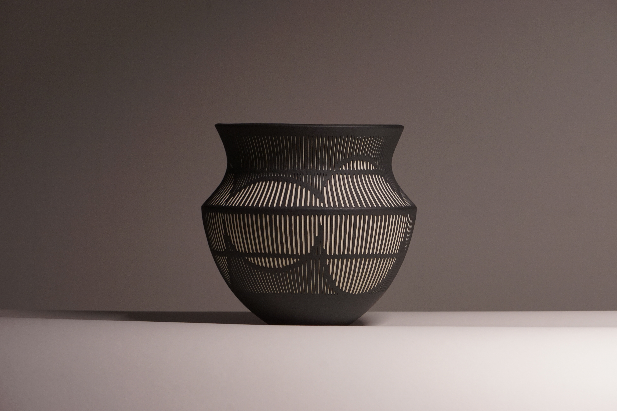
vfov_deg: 10.0
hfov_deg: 15.0
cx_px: 308
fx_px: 2339
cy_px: 206
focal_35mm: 136
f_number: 11
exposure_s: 1/10
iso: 250
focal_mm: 91
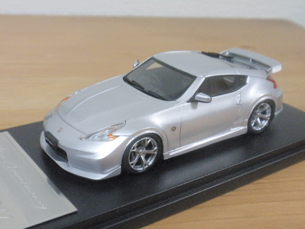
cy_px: 114
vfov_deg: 28.0
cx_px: 152
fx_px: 458
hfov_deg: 36.8
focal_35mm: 52
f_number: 4.3
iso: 200
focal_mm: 9.1
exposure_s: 1/13
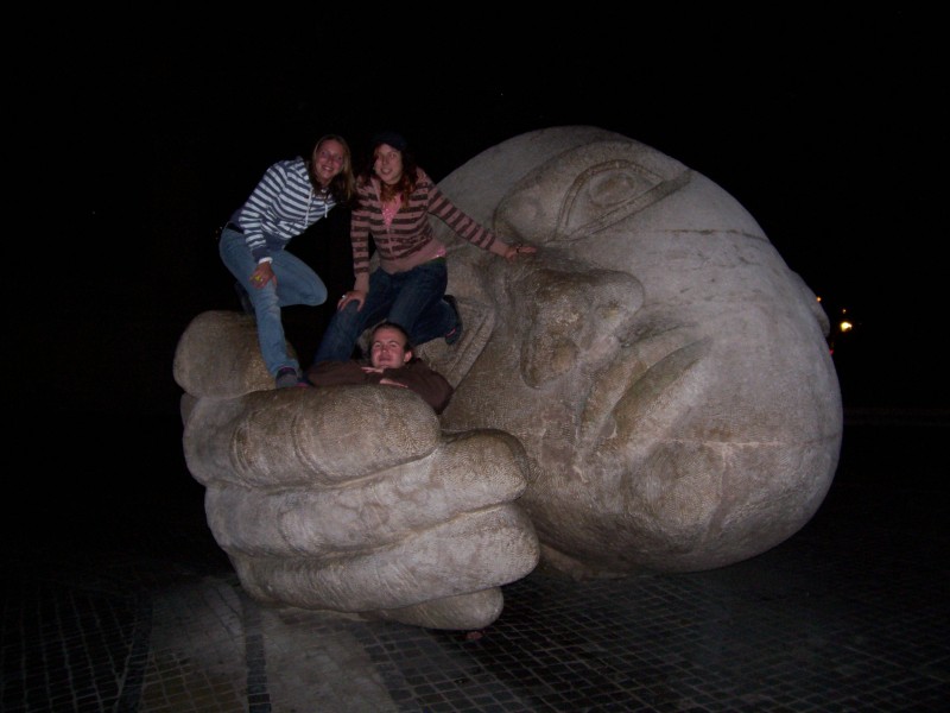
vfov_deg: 41.8
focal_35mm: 34
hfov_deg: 54.0
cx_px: 475
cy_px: 356
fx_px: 933
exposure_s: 1/112
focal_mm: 5.6
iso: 140
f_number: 2.7
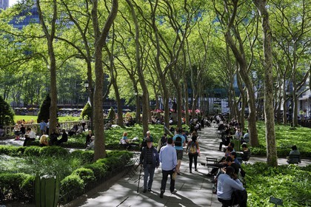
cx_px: 156
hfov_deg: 58.7
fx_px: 276
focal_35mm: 32
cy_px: 104
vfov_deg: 41.1
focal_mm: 32
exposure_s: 1/160
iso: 200
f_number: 6.3
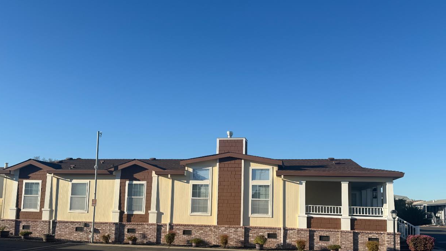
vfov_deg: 36.2
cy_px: 170
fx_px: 378
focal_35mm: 32
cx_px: 230
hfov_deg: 61.0
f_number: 1.78
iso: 80
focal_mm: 6.76
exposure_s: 1/4673
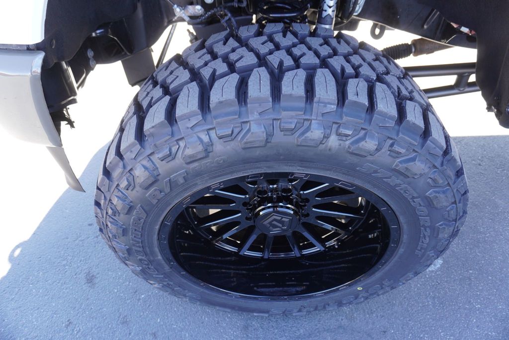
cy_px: 170
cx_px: 254
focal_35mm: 24
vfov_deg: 53.2
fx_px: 340
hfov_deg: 73.7
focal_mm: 16
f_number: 4
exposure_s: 1/60
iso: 200
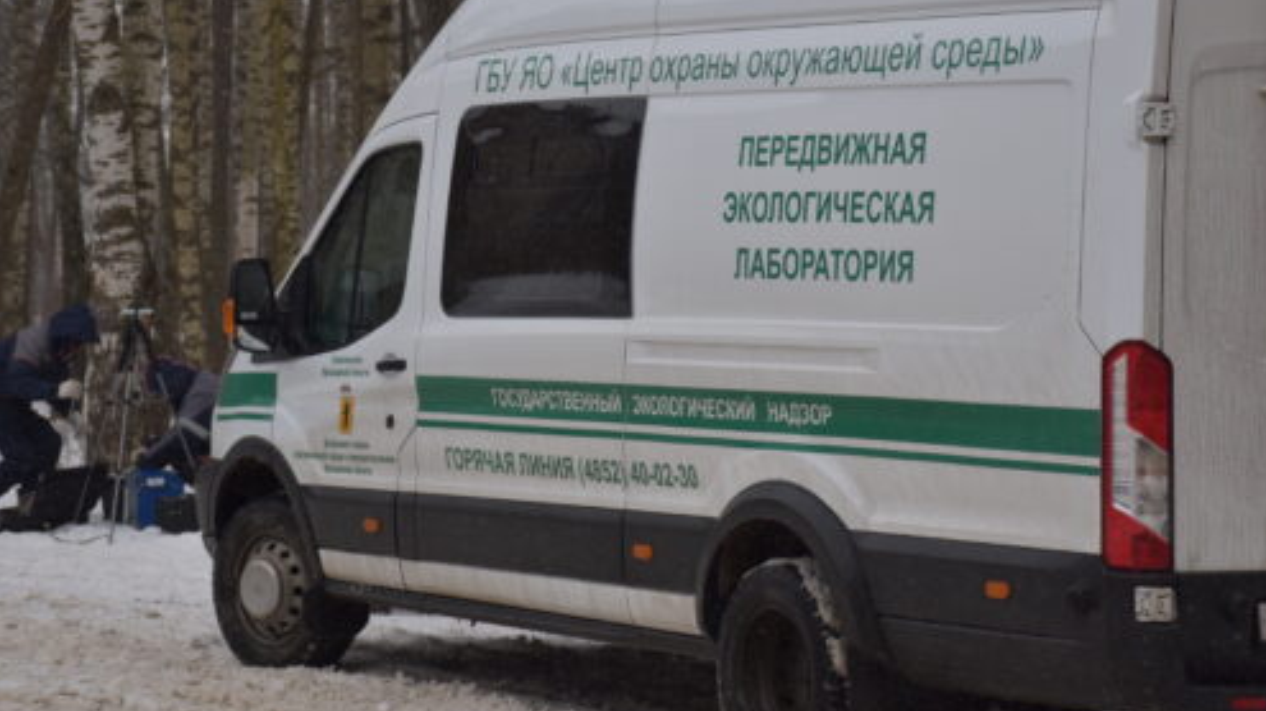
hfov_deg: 17.0
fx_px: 4228
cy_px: 265
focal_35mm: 126
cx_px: 734
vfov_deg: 9.6
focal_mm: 62
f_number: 5
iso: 280
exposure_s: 1/500
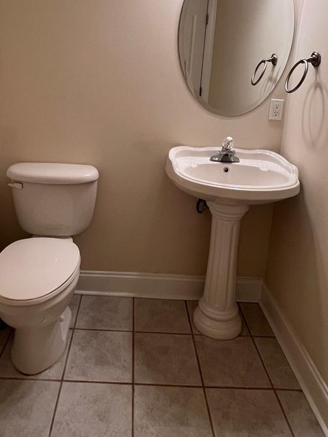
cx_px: 137
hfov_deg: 51.1
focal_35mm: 27
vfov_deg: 62.8
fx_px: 341
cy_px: 129
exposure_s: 1/120
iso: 160
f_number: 1.8
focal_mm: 1.57
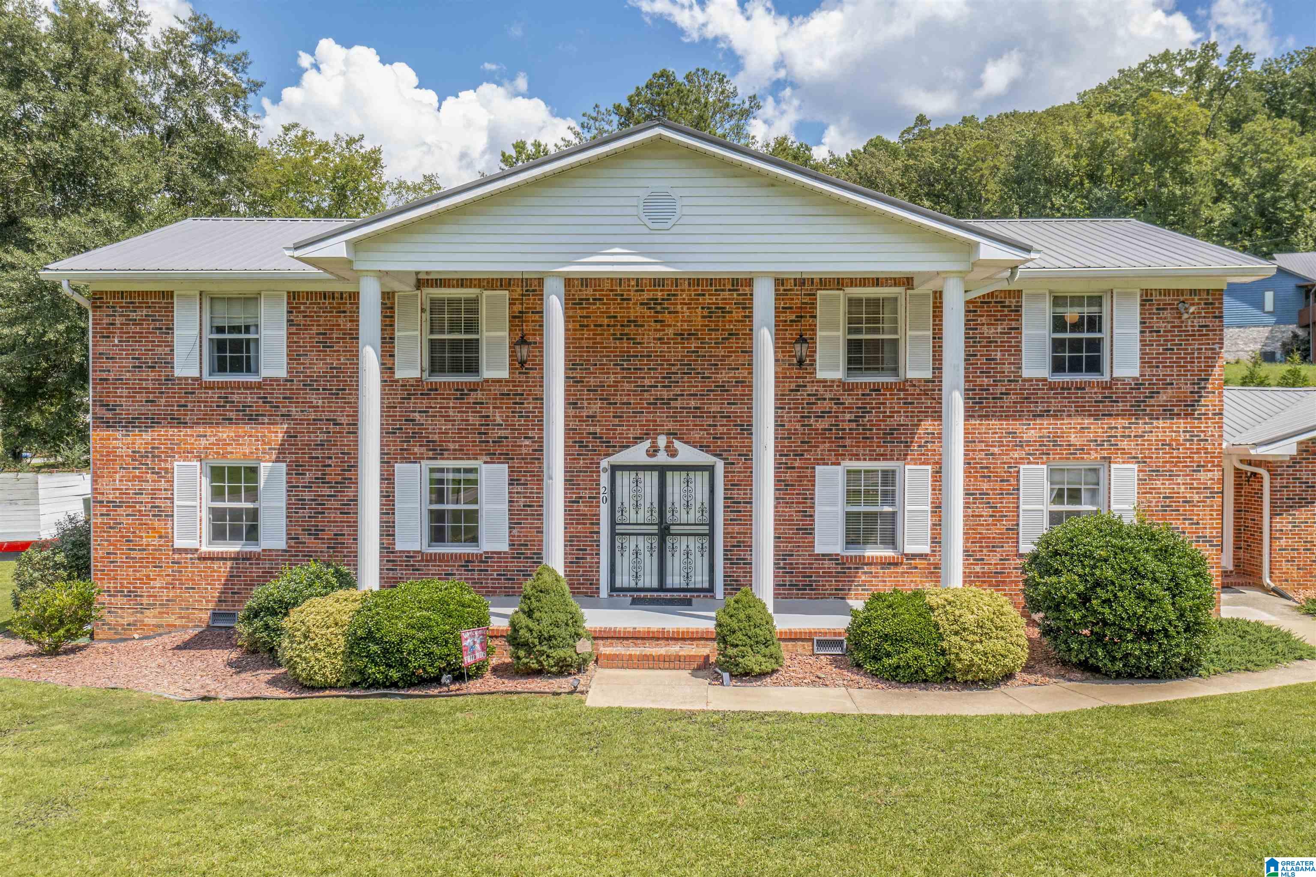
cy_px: 438
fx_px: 1023
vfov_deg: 46.4
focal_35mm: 28
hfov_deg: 65.5
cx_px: 658
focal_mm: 10.26
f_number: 4.5
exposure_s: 1/240
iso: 100
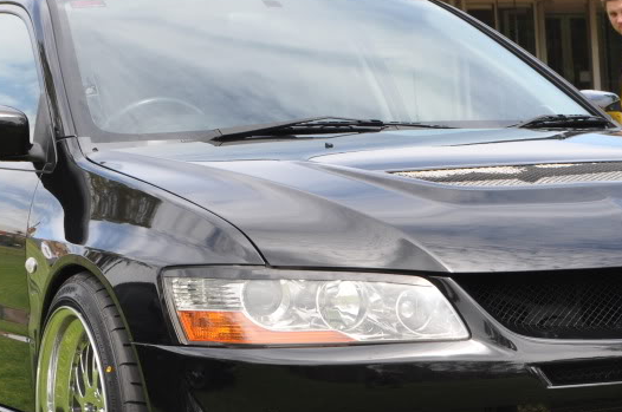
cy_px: 233
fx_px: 1915
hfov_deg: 18.4
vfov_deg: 12.3
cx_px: 365
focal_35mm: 111
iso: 400
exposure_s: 1/400
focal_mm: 38
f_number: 10
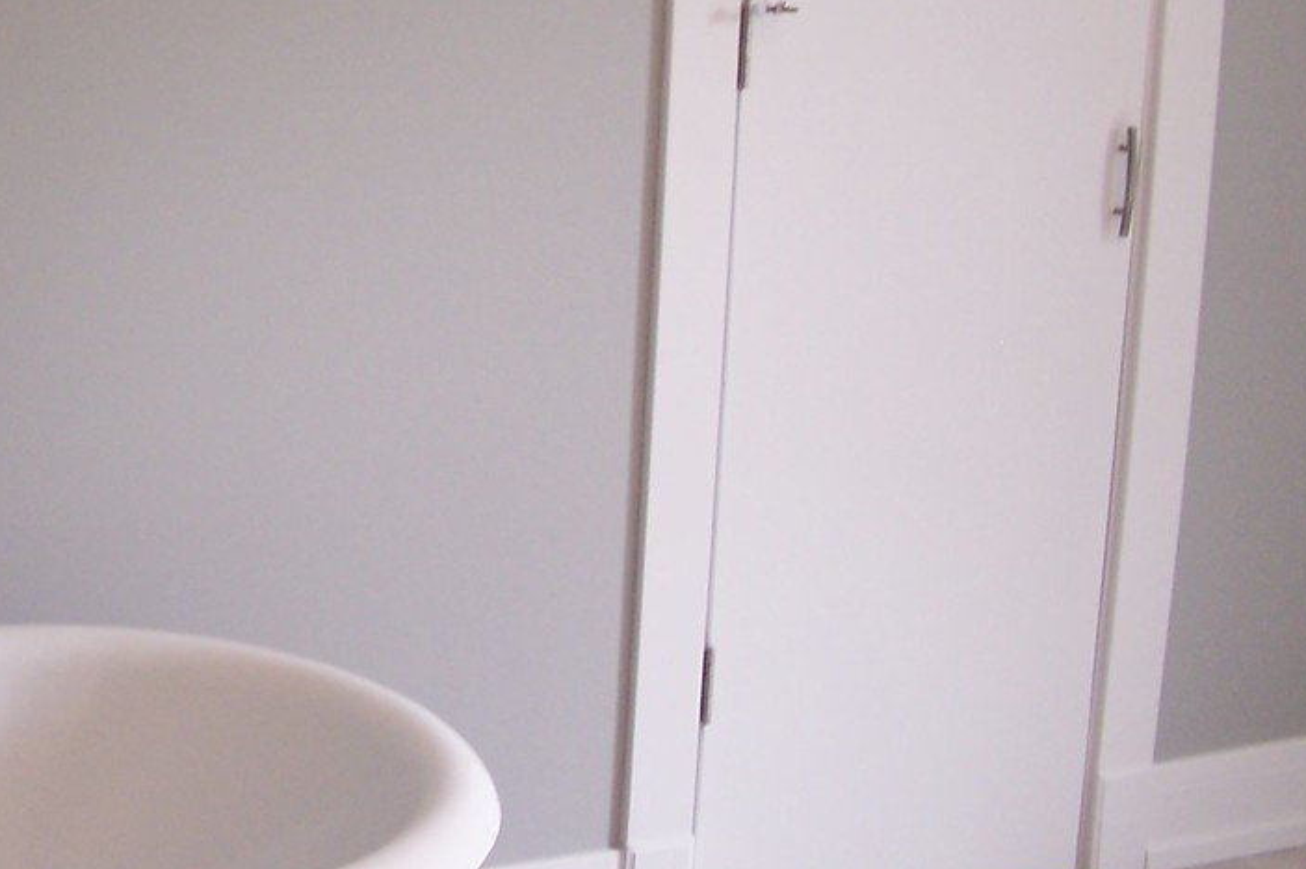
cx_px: 230
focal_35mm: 81
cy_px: 256
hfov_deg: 24.6
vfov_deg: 16.8
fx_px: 2937
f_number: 2.8
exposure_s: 1/30
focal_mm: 6.3
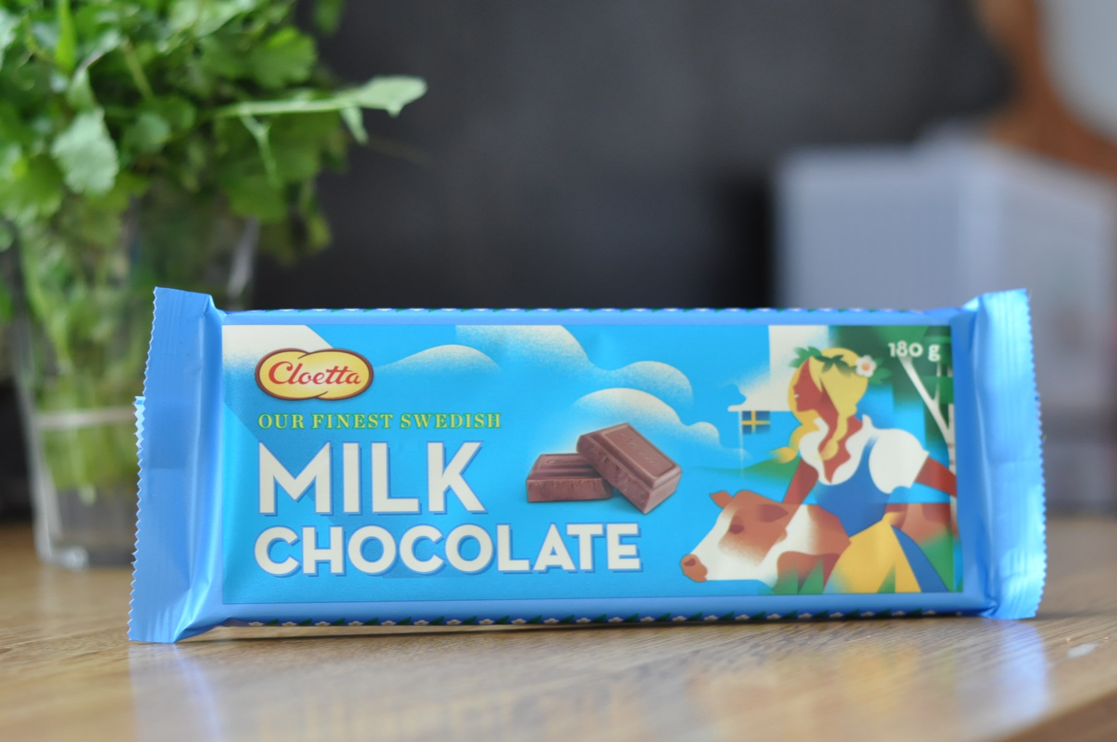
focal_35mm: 75
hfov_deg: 27.0
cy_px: 371
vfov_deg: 18.1
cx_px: 558
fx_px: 2324
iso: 800
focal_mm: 50
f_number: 3.2
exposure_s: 1/40
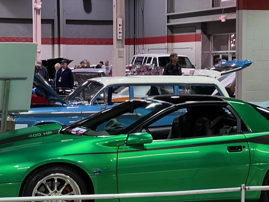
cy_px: 158
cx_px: 145
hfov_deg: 15.4
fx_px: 995
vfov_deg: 11.5
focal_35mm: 128
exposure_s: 1/60
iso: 320
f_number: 2.8
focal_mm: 9
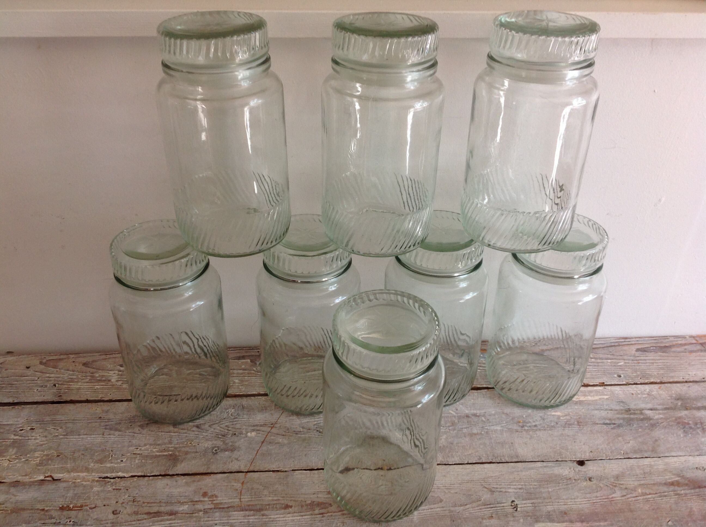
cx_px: 353
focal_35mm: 35
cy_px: 264
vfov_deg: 40.6
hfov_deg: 52.7
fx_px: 713
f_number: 2.4
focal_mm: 4.28
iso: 50
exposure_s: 1/15
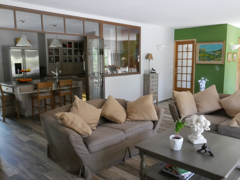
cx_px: 120
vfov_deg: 46.8
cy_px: 90
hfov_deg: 59.9
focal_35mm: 30
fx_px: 208
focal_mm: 15
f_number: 20
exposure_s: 1/13
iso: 3200
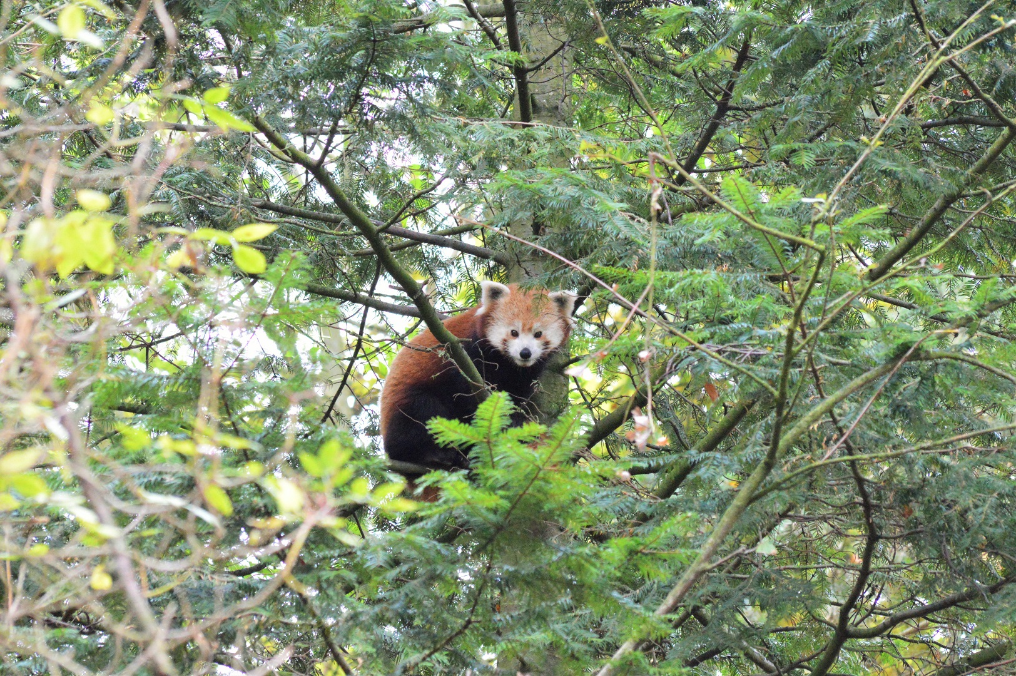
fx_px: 6345
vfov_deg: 6.1
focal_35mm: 225
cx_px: 508
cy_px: 338
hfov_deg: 9.2
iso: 6400
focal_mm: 150
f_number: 10
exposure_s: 1/160
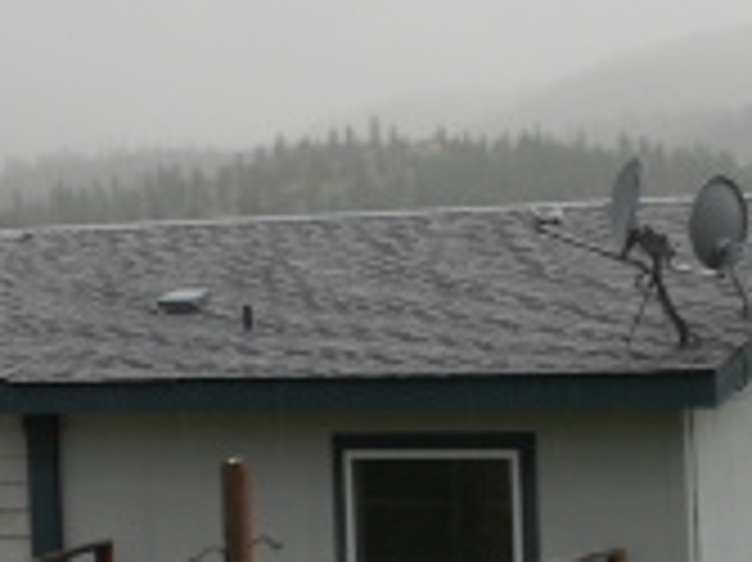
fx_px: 3169
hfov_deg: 13.3
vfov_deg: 10.1
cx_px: -5
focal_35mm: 146
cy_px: 369
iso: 80
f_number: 3.9
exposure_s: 1/60
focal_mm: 6.9
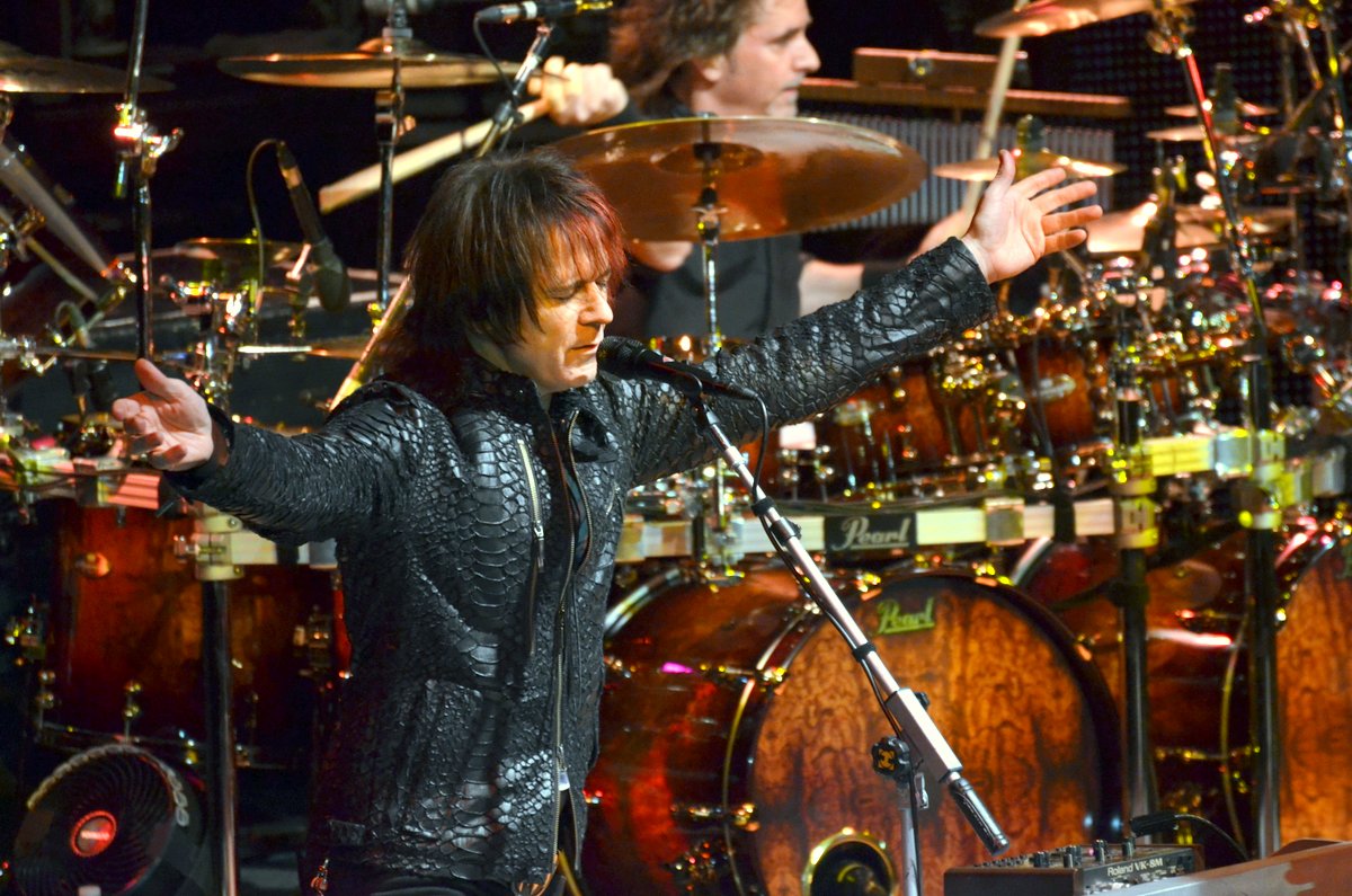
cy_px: 448
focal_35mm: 450
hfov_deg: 4.6
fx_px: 16866
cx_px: 676
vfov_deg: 3.0
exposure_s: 1/160
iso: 1600
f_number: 5.6
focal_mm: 300
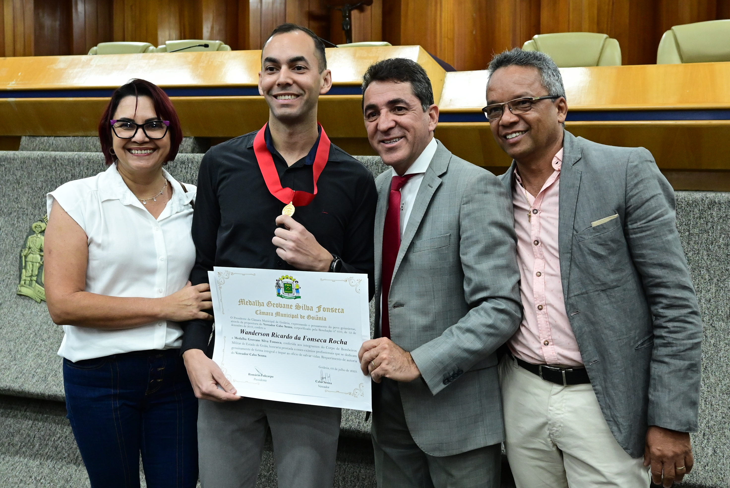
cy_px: 244
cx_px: 365
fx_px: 731
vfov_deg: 36.9
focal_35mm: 36
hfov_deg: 53.1
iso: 4000
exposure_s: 1/125
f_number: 4.5
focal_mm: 24
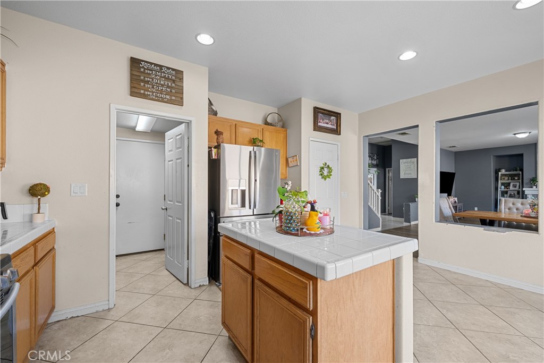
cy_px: 182
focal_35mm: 14
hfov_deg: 104.2
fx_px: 212
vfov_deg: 81.2
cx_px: 272
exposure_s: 1/4
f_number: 10
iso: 250
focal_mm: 14
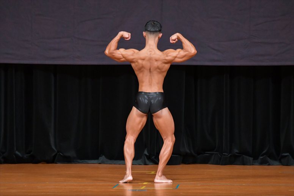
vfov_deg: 4.8
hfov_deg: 7.2
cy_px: 98
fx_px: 2326
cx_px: 147
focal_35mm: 285
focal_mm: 190
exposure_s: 1/400
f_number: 5.6
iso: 5000
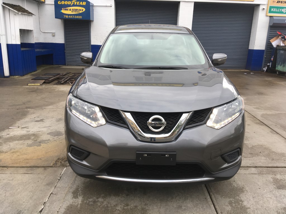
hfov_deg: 61.7
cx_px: 143
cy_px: 107
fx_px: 240
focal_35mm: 29
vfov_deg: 48.2
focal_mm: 4.15
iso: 25
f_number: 2.2
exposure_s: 1/229
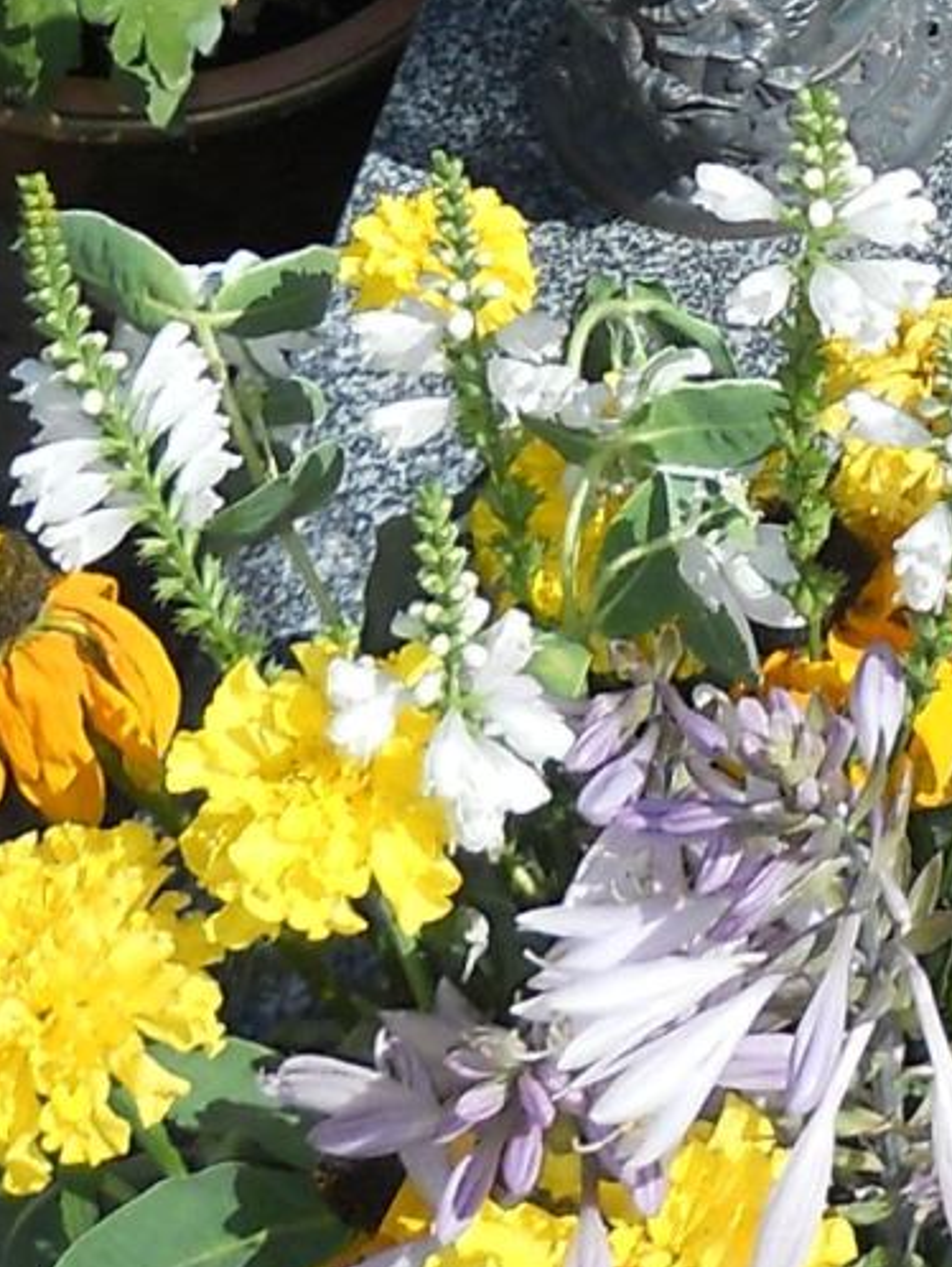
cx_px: 1321
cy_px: -598
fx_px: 5862
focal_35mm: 160
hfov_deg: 9.1
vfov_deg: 11.8
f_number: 5.5
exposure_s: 1/400
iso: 80
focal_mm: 6.72
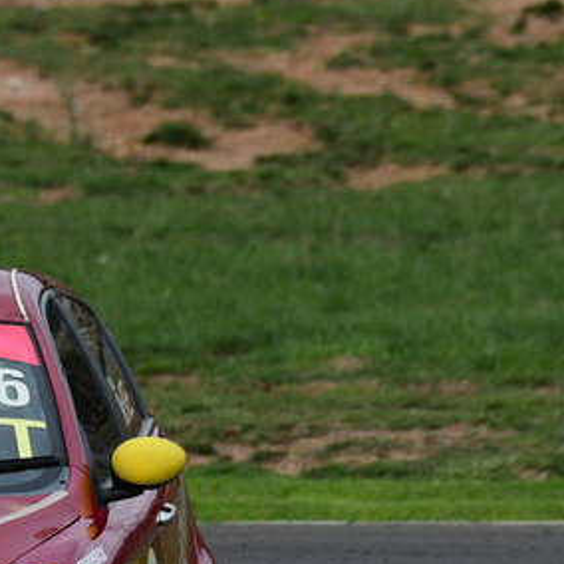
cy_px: 485
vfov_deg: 1.0
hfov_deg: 1.0
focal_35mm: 1798
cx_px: -101
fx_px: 33143
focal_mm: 500
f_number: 11
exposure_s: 1/640
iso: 1000
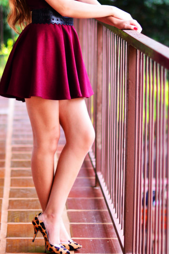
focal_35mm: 148
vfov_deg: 13.9
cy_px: 78
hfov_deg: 9.2
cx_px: 48
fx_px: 1044
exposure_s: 1/400
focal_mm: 50
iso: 100
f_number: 1.4
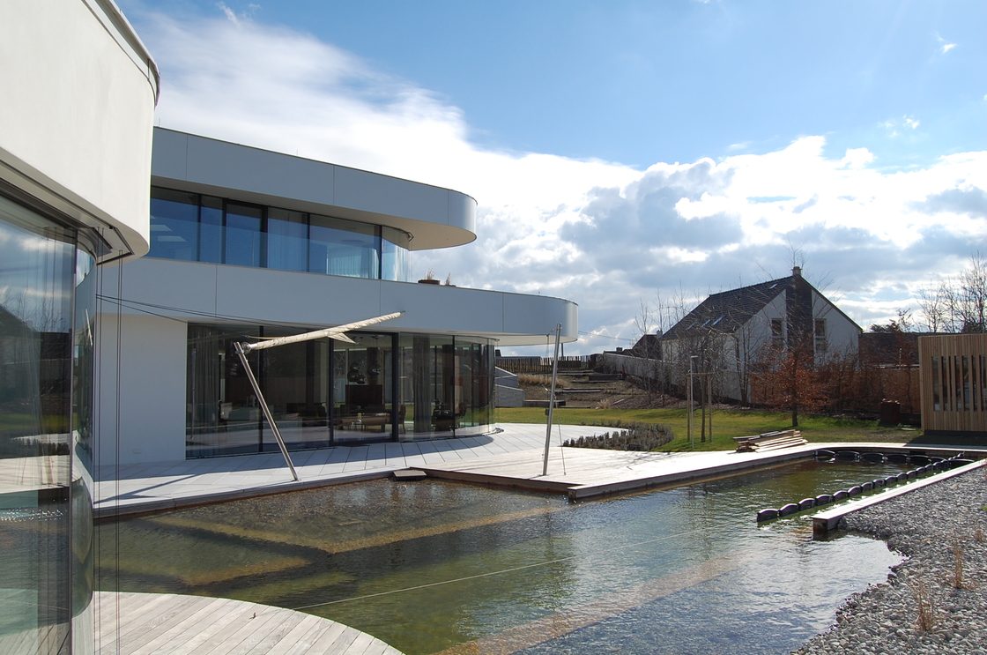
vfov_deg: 47.8
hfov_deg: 67.5
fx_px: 739
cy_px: 328
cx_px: 494
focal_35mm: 27
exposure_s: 1/400
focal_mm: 18
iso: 200
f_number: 10
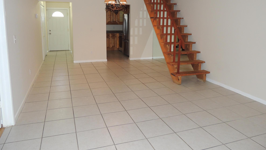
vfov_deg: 42.5
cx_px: 129
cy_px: 53
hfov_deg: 69.8
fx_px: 190
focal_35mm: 27
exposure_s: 1/30
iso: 200
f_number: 3
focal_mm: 4.3
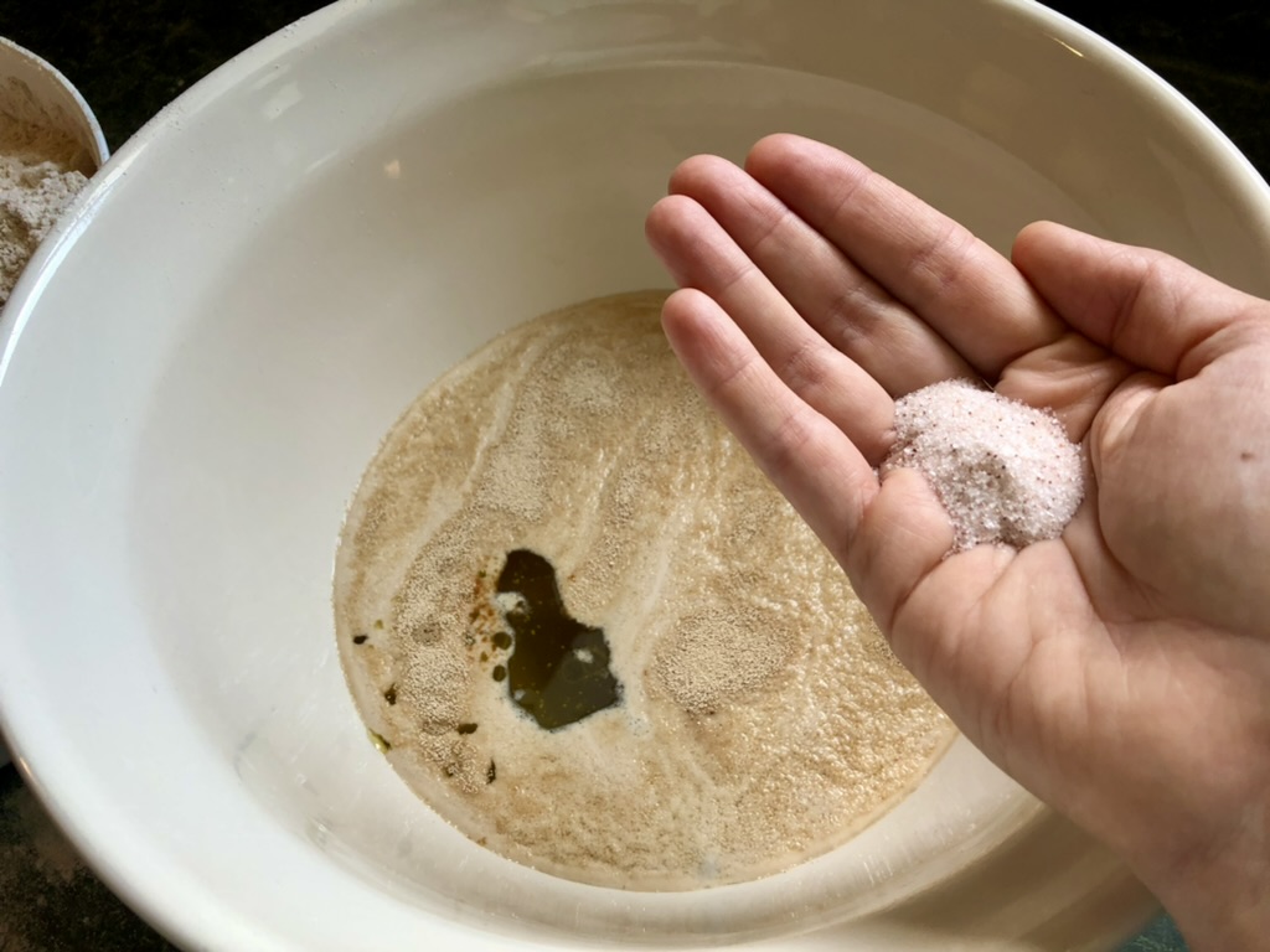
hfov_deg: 63.4
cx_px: 635
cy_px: 476
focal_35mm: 28
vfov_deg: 49.7
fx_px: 1027
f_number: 1.8
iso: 64
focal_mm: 3.99
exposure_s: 1/120
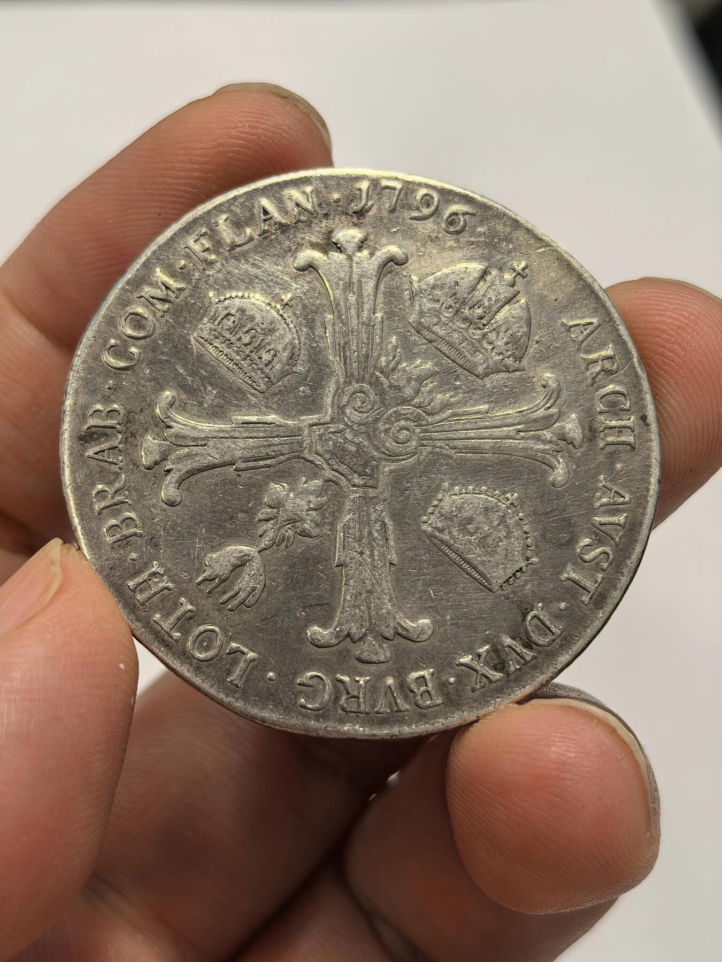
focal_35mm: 54
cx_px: 361
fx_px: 1502
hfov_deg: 27.0
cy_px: 481
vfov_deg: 35.5
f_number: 2
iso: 200
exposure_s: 1/100
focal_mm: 6.98
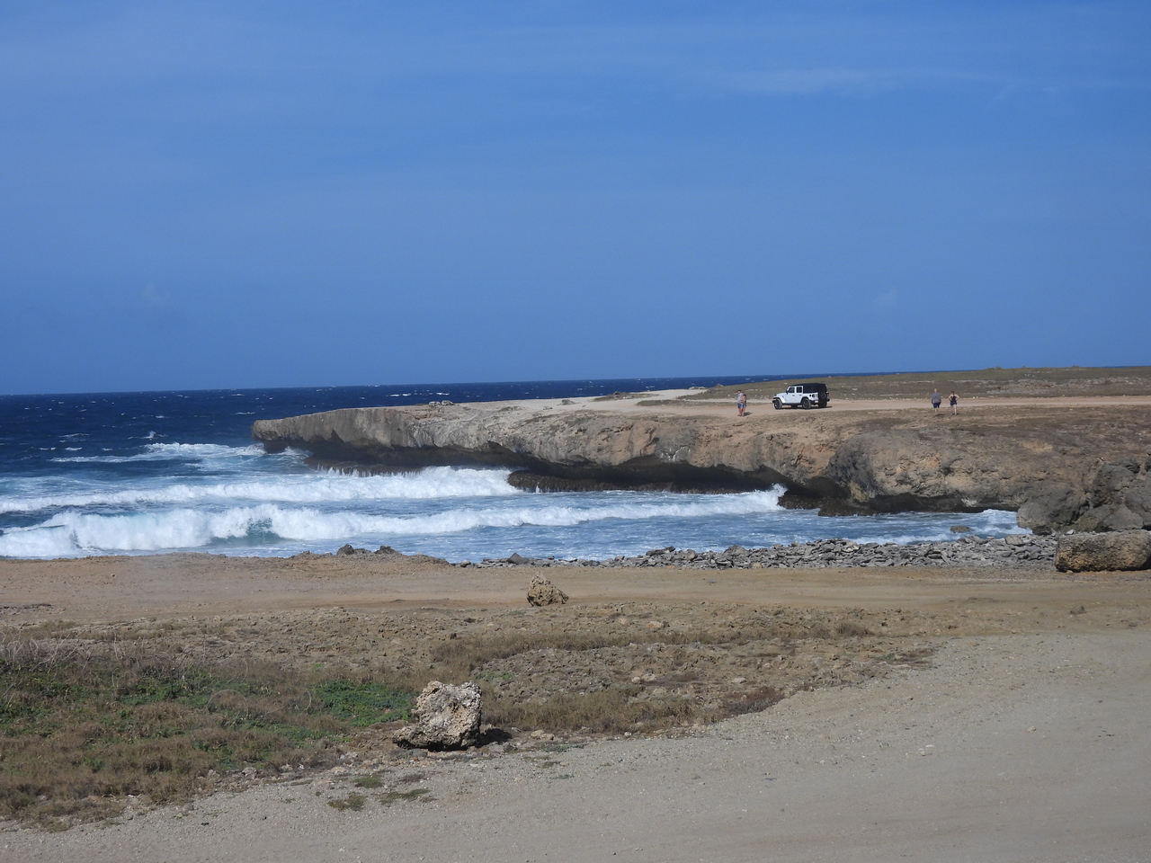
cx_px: 576
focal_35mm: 70
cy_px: 432
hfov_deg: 27.8
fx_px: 2328
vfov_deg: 21.0
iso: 100
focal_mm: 12.5
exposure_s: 1/1250
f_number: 3.5
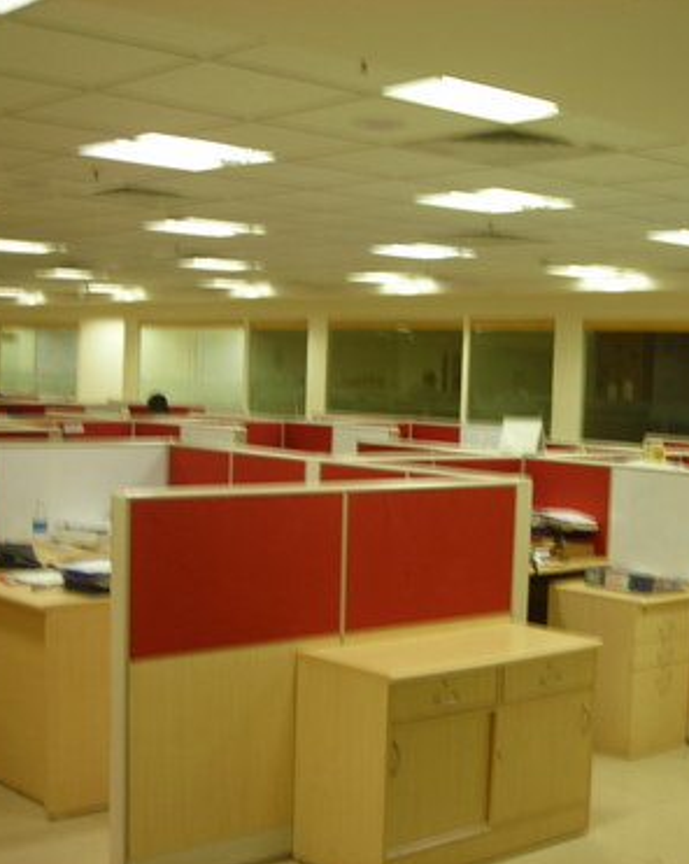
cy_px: 432
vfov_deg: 34.8
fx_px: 1379
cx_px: 440
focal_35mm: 54
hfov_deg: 27.9
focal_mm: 6.8
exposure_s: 1/5
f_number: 3.3
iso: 50
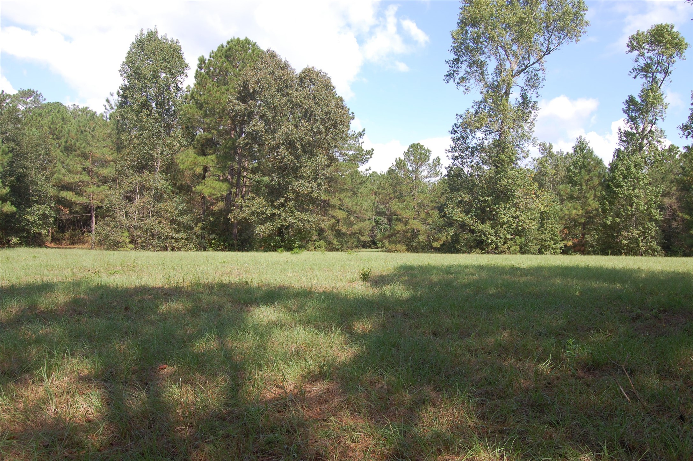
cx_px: 346
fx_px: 519
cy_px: 230
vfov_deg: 47.8
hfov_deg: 67.4
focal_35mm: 27
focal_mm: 18
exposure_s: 1/250
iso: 200
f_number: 8
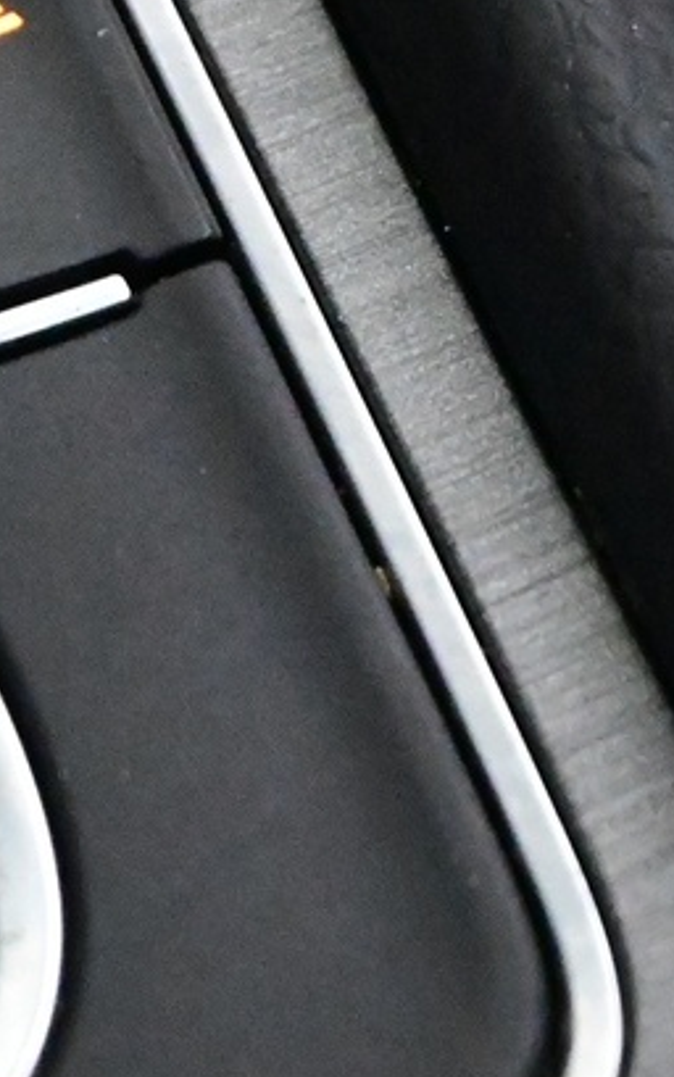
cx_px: 271
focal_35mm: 212
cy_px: 255
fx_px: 6225
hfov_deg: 6.2
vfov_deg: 9.9
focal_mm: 35
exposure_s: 1/60
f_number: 5.3
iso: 11400
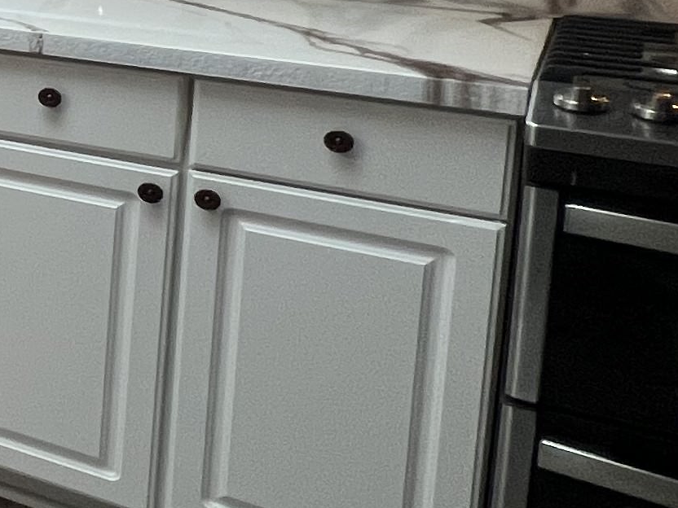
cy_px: -68
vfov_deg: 21.9
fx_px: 1234
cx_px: -812
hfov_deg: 17.0
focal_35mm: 63
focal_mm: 1.57
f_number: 1.8
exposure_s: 1/120
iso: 80
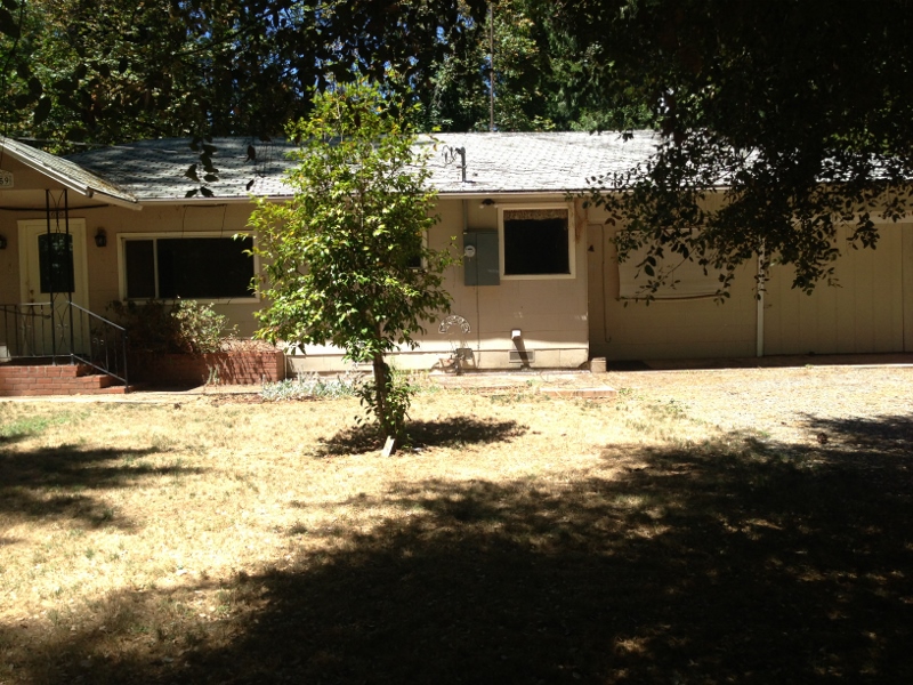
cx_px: 456
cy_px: 342
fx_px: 870
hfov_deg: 55.4
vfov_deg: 42.9
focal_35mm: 33
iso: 80
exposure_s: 1/723
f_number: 2.4
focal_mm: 4.13
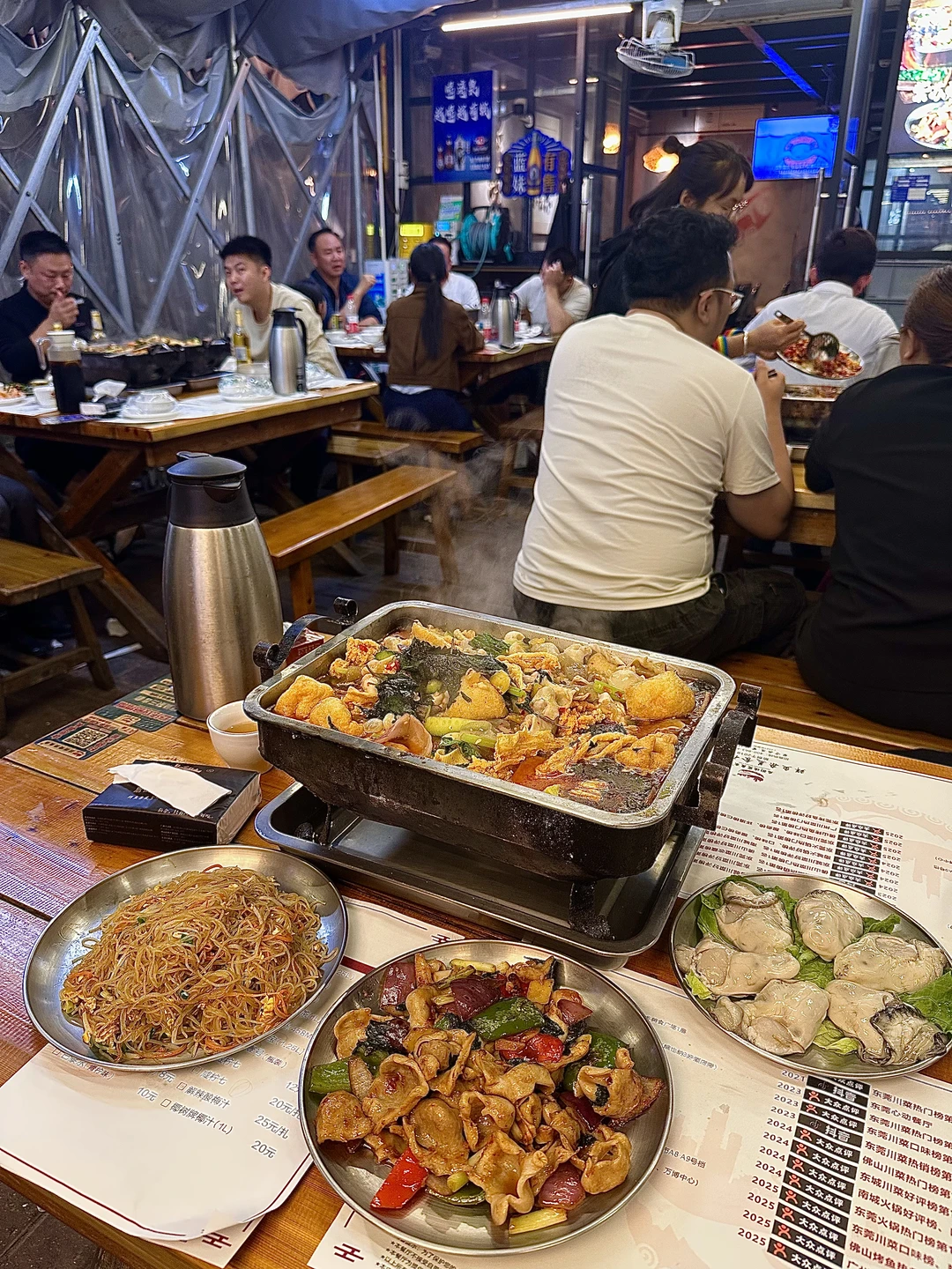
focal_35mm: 24
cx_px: 476
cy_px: 634
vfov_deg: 71.6
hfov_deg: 56.8
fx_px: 880
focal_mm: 6.86
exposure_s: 1/50
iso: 200
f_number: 1.78
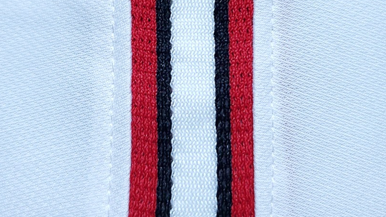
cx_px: 192
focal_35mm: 38
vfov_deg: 30.8
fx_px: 389
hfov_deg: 52.8
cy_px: 61
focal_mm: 4.3
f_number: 1.5
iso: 200
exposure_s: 1/30
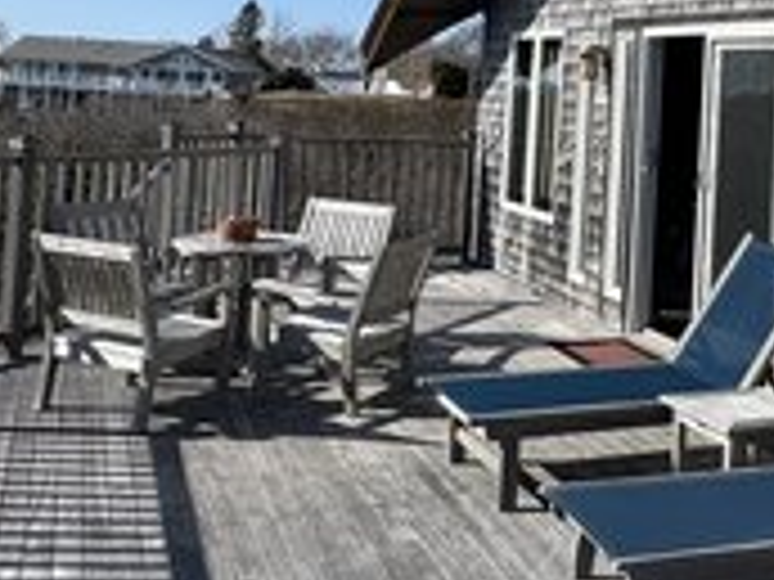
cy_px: 22
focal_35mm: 52
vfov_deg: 26.7
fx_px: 1163
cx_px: 590
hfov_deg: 35.9
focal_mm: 2.22
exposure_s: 1/2208
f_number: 2.2
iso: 50
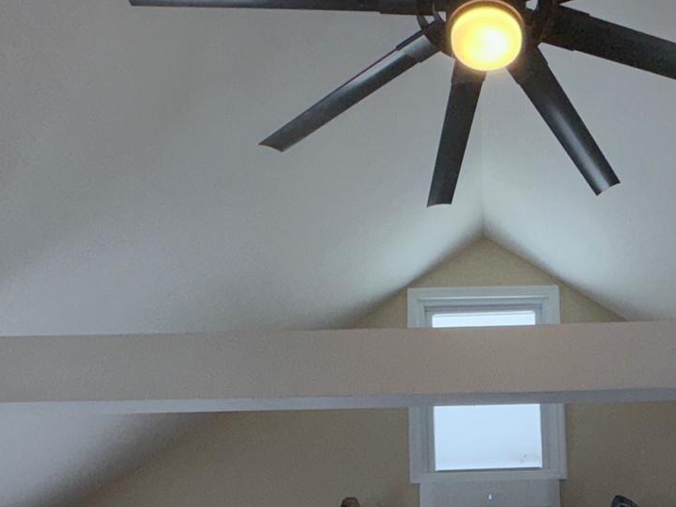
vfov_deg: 31.3
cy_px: 580
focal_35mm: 40
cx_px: 503
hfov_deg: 45.3
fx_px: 781
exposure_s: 1/328
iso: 32
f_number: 2.2
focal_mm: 2.22
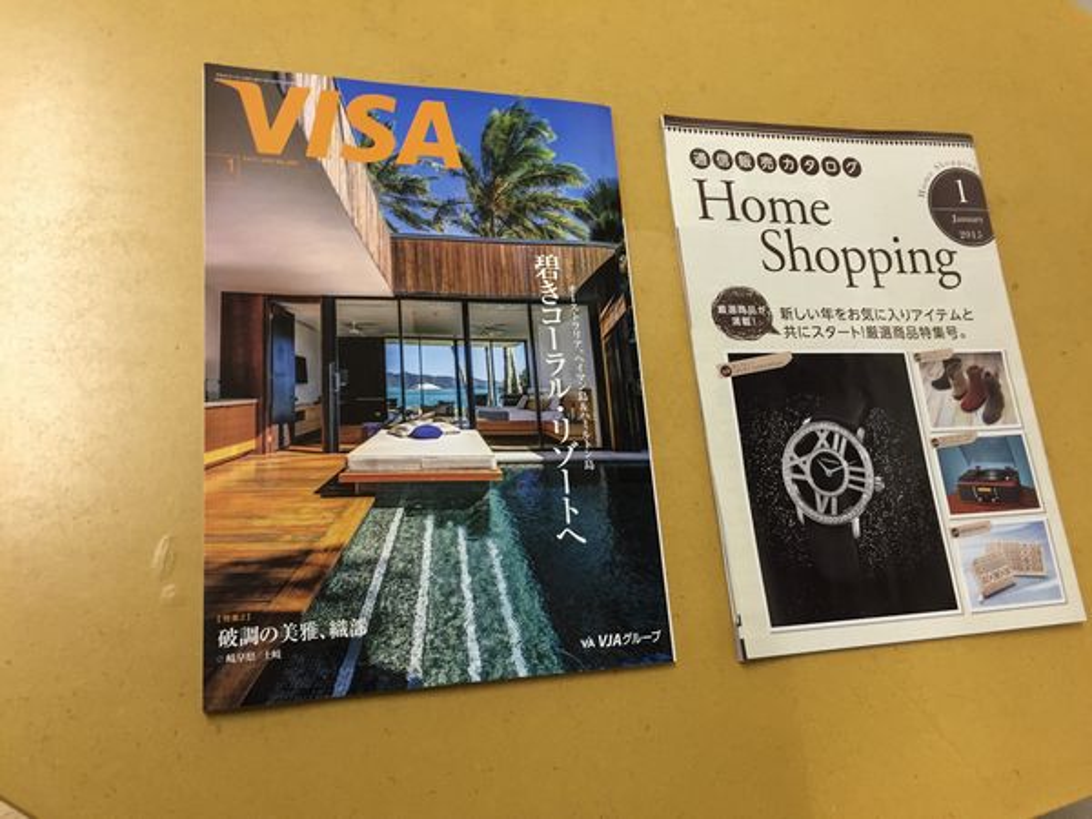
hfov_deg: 61.7
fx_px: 915
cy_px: 410
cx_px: 546
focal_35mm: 29
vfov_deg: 48.2
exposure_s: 1/33
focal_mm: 4.15
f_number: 2.2
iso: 160
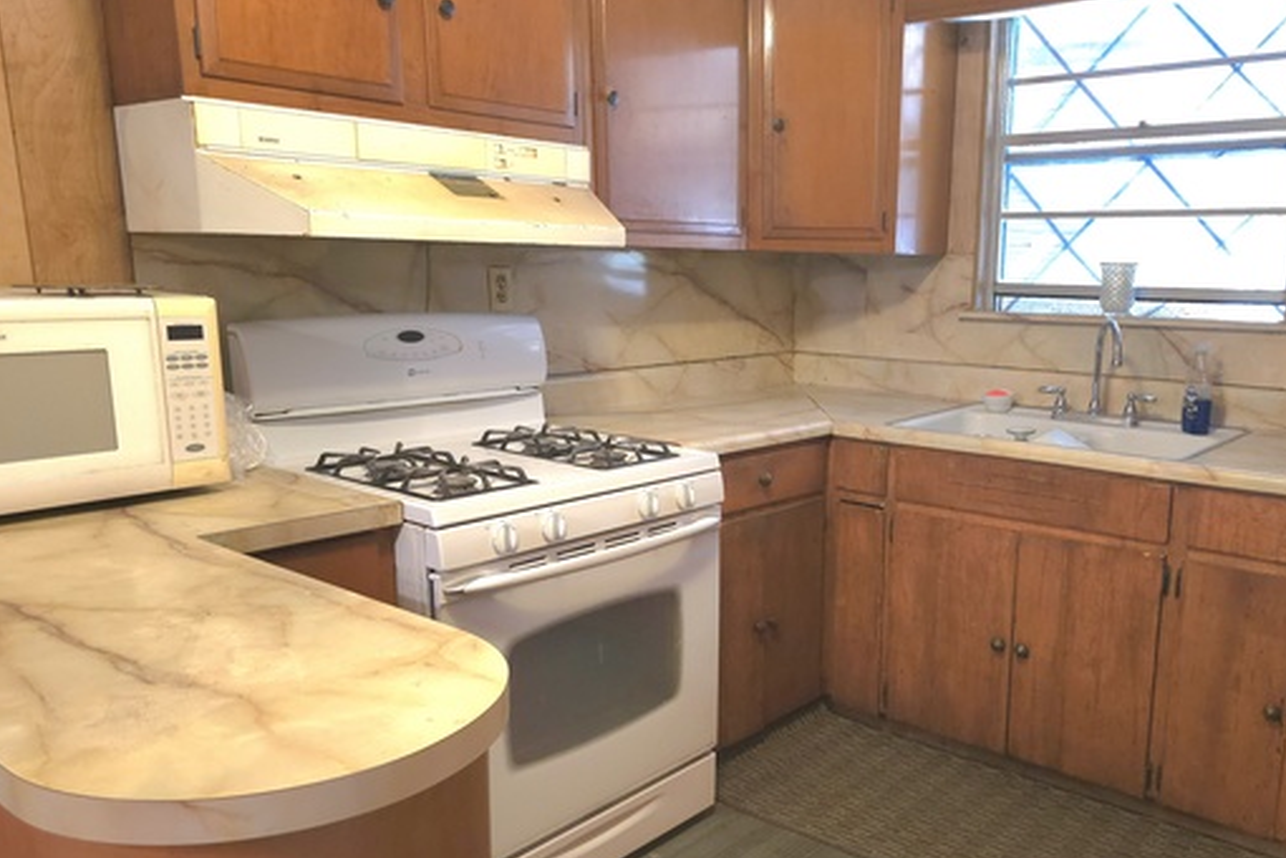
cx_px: 779
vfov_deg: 43.3
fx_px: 1072
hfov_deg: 61.3
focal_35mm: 30
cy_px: 522
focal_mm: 6.3
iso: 500
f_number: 1.7
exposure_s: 1/24
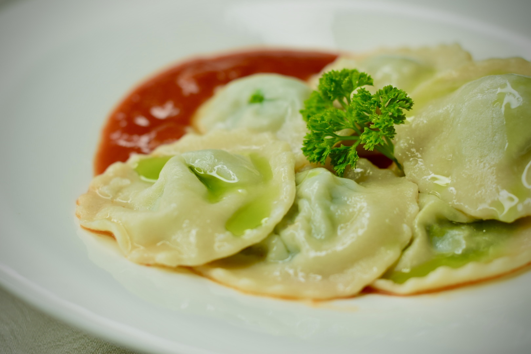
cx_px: 266
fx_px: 1106
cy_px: 177
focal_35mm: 75
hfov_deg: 27.0
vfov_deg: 18.2
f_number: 3.5
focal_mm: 50
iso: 100
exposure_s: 1/160
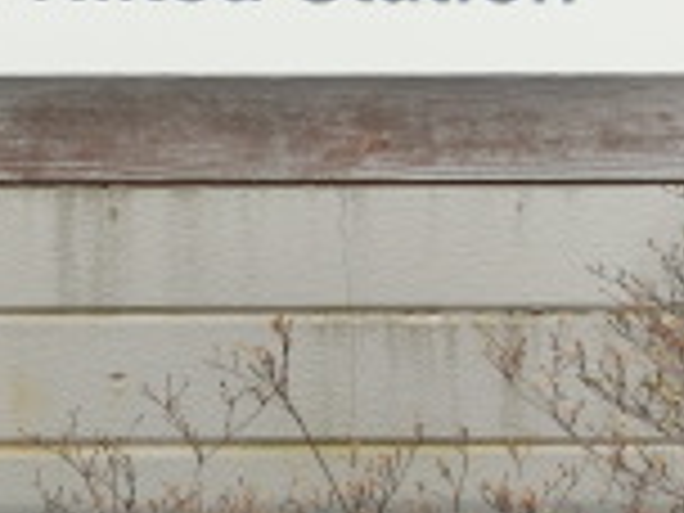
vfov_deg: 14.1
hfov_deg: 17.9
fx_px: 2075
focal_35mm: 105
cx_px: -126
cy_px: 274
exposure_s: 1/1000
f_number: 3.5
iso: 80
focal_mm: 4.5
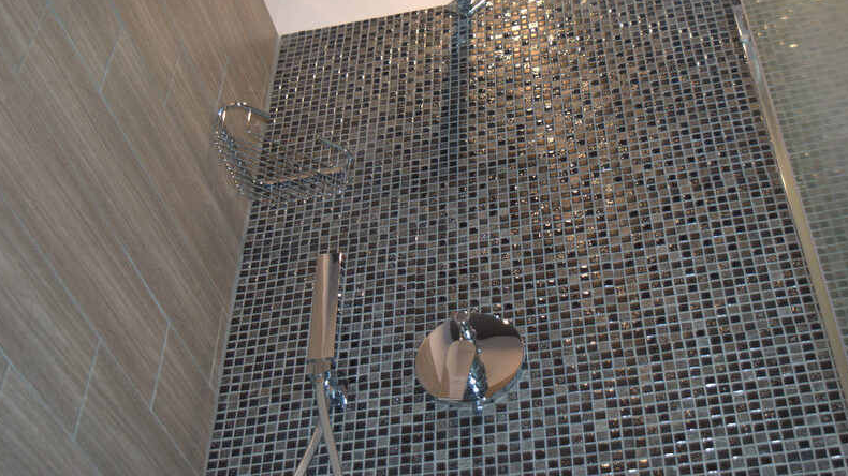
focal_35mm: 54
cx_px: 424
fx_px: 1214
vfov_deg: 22.2
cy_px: 194
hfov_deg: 38.5
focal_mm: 34
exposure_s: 1/60
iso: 720
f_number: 4.5
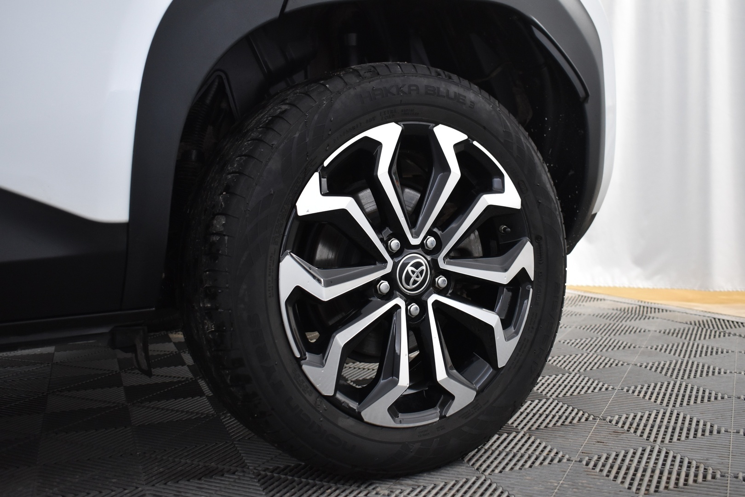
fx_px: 776
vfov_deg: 35.5
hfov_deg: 51.3
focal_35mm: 38
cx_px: 372
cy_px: 248
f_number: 4
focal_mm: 25
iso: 1000
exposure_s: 1/40
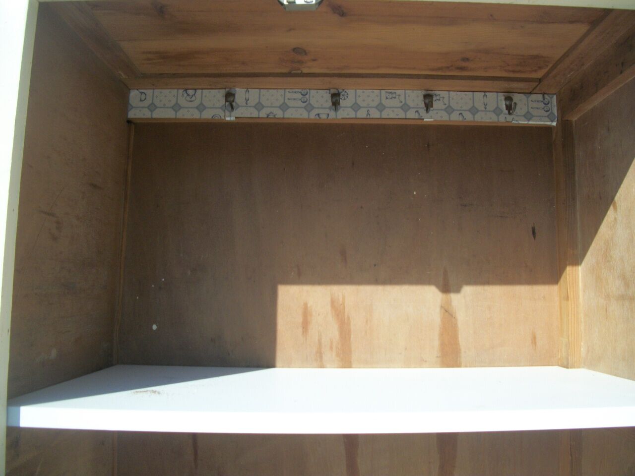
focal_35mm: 32
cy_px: 238
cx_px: 318
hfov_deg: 56.8
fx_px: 587
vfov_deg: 44.2
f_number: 8.8
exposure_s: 1/125
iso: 80
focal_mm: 5.7
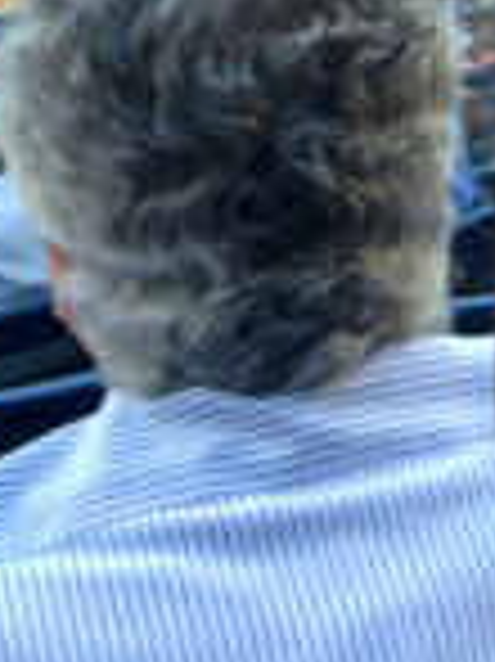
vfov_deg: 14.2
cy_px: -180
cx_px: 812
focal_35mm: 134
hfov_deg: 10.5
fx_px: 2559
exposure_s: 1/60
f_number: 2.4
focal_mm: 4.28
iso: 64
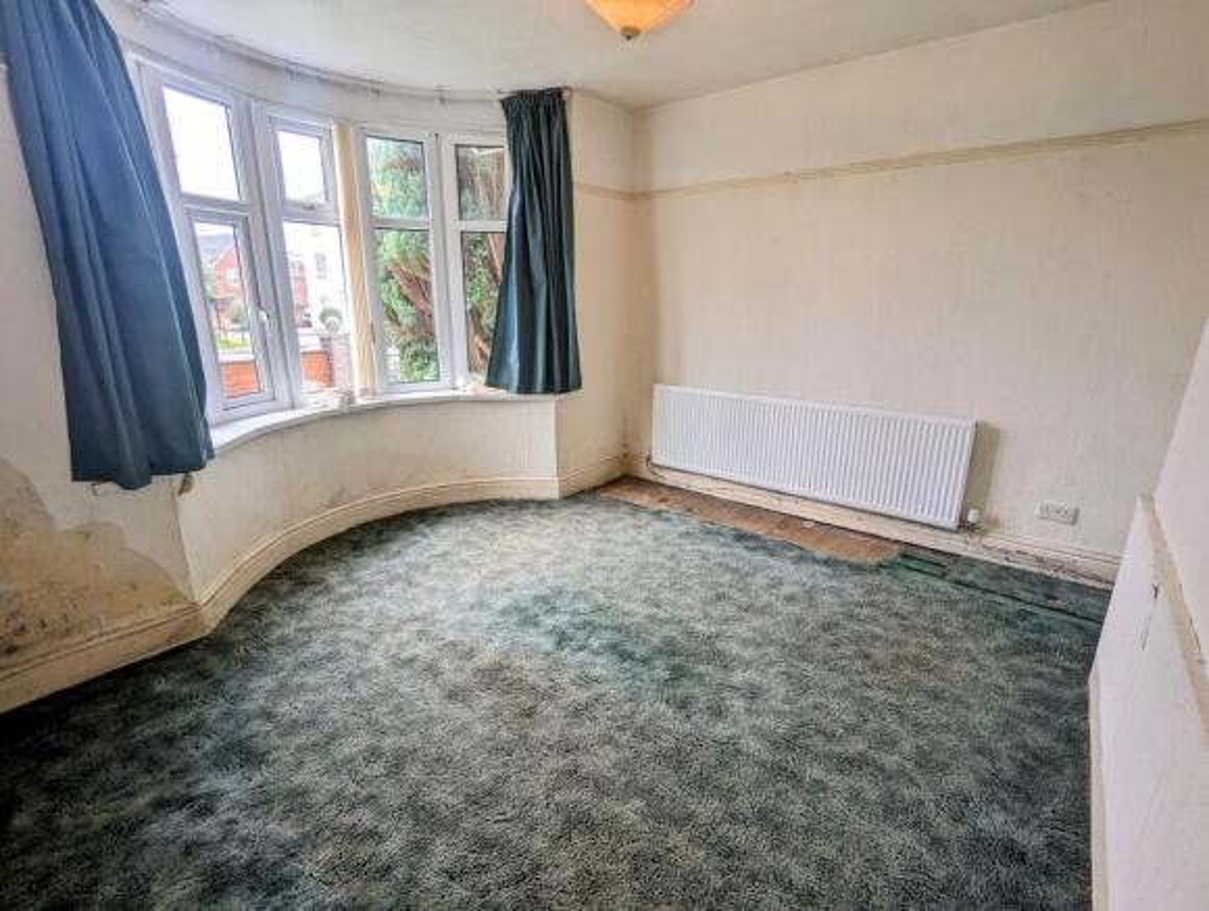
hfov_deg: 94.4
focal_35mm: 16
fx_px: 560
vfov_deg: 78.3
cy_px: 456
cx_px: 604
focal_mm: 2.35
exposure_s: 1/100
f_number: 2.2
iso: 52
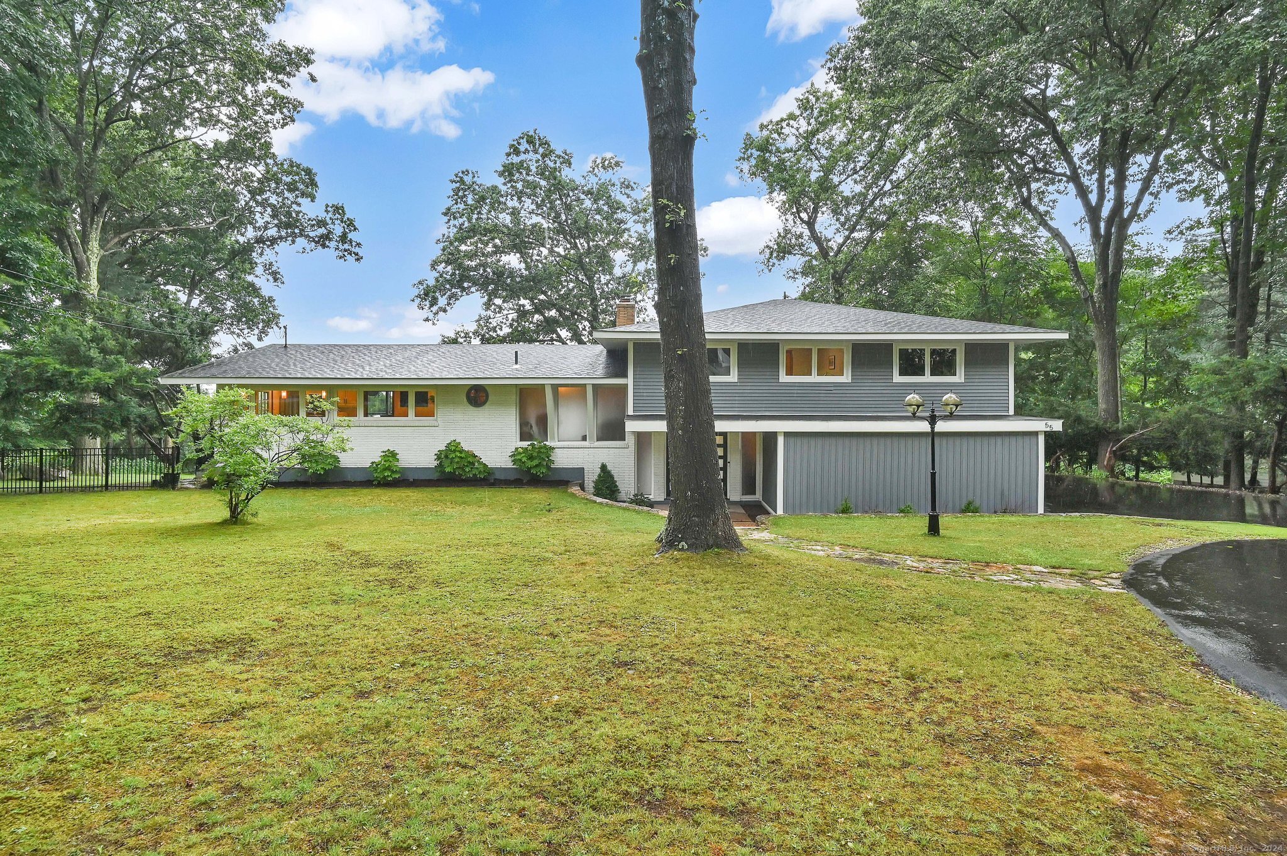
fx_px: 572
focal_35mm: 16
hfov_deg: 96.8
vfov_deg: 73.7
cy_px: 428
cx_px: 644
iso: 800
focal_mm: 16
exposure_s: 1/125
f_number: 8
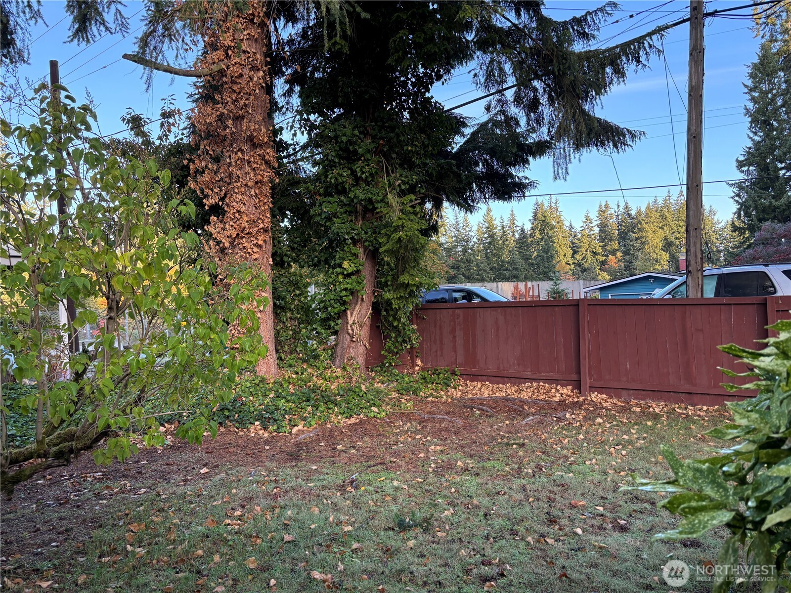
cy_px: 296
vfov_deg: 53.1
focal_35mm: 26
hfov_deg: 67.3
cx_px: 396
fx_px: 594
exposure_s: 1/156
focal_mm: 5.96
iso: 64
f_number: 1.6
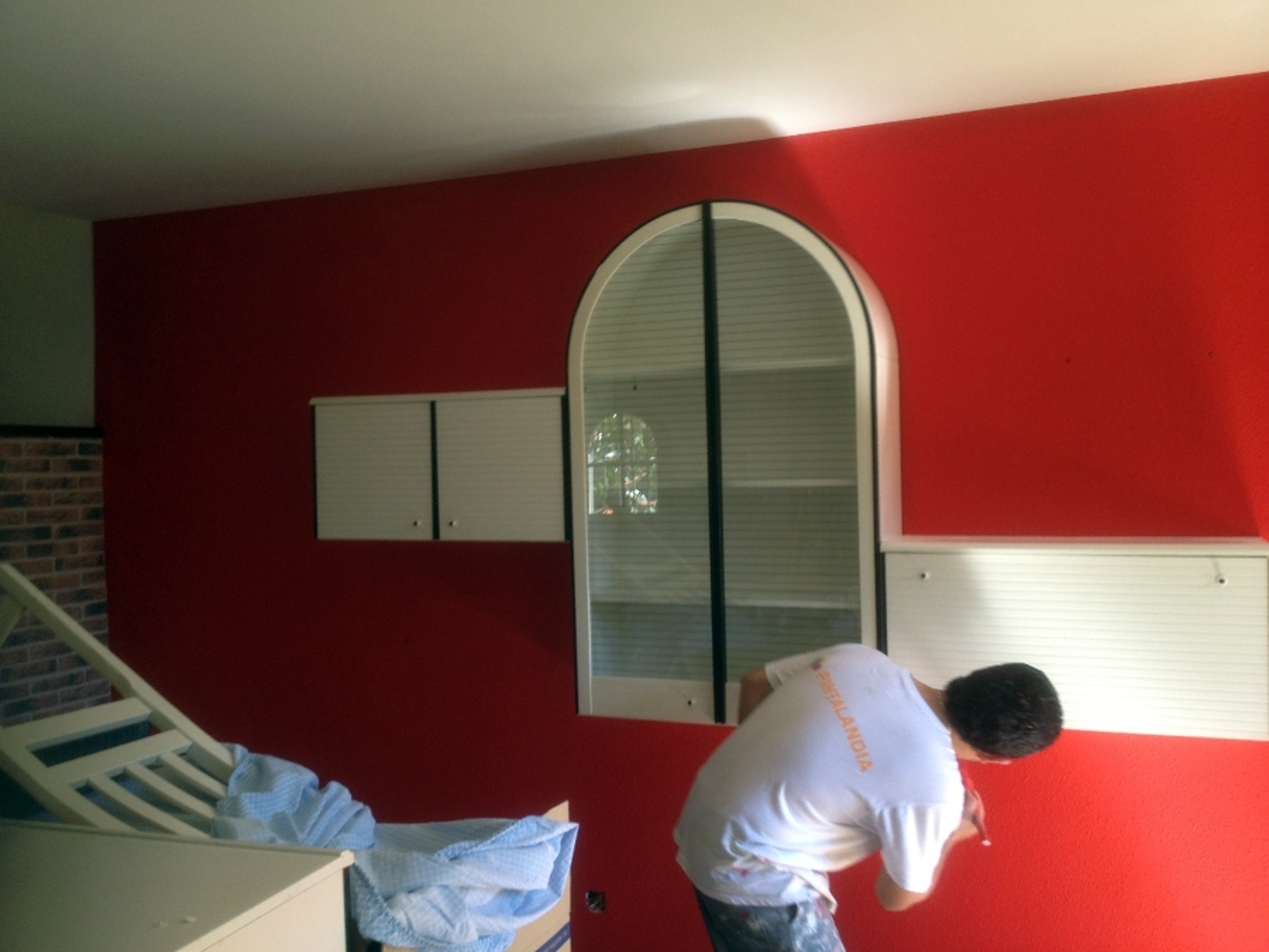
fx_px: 1283
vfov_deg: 40.7
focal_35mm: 35
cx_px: 634
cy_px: 476
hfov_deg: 52.6
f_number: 2.4
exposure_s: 1/40
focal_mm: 4.28
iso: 64
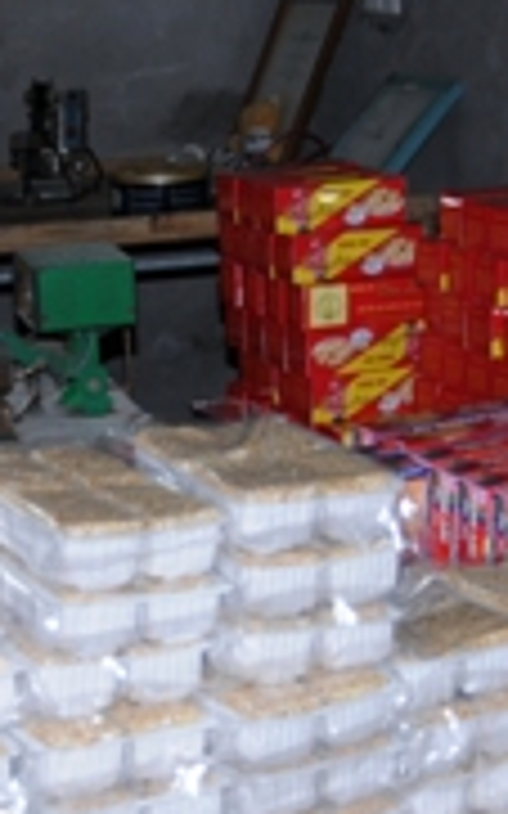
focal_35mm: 91
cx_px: 85
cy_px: 349
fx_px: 2017
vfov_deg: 22.8
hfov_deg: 14.3
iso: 200
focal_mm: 24
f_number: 3.5
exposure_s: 1/60
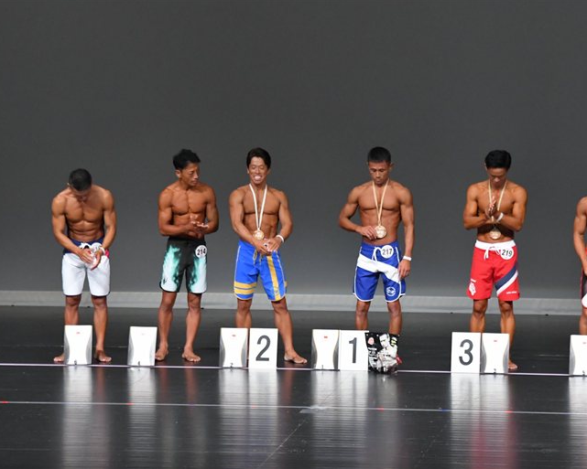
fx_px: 3979
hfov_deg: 8.4
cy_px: 235
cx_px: 328
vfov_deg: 6.8
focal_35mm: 229
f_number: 5.6
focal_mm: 135
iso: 5000
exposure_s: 1/400
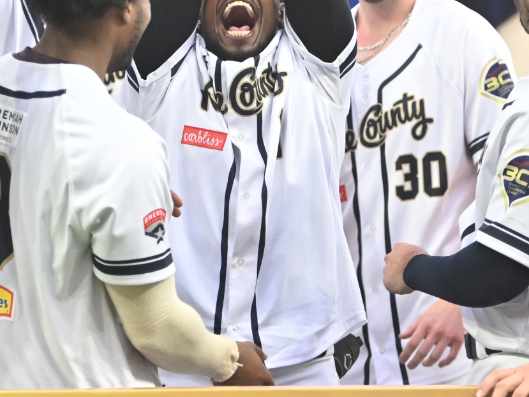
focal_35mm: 338
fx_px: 5166
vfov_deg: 4.4
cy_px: 120
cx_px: 202
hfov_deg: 5.9
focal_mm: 90
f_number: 2.8
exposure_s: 1/1000
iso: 1600
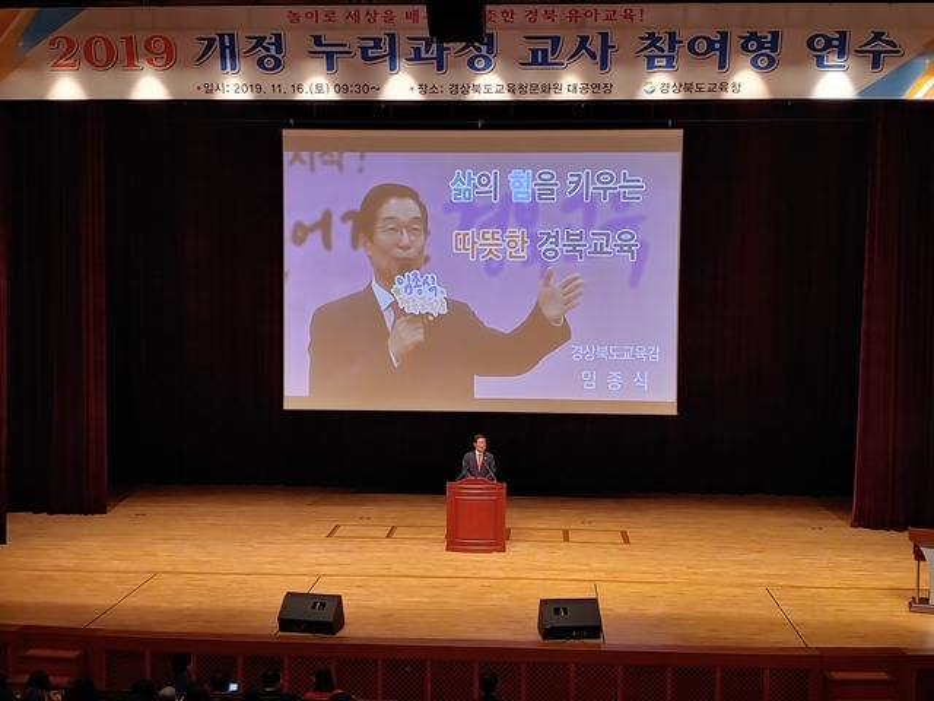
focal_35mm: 42
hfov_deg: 44.8
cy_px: 350
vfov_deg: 34.3
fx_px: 1133
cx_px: 467
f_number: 1.5
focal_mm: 4.23
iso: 50
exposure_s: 1/60
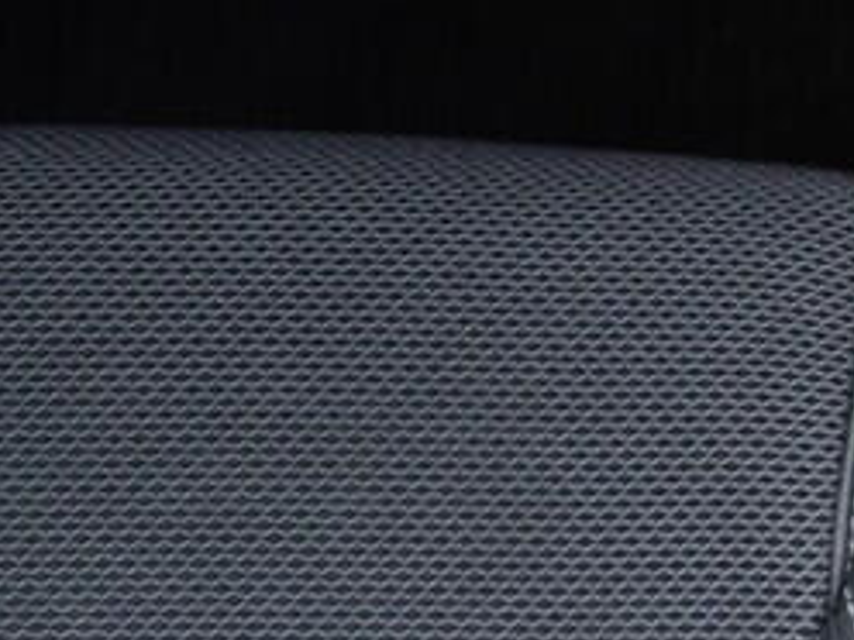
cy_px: 783
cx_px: 1618
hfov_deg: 12.4
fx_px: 3528
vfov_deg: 10.2
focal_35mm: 143
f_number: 2.8
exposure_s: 1/40
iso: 320
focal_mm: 24
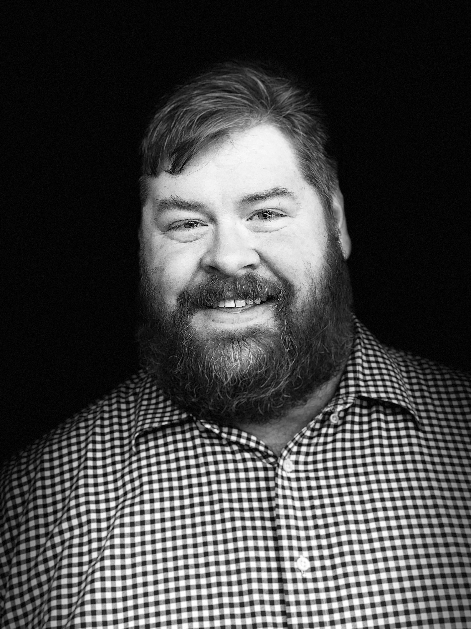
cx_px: 236
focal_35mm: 52
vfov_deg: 36.8
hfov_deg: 28.0
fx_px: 943
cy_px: 314
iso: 250
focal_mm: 6
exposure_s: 1/60
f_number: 2.4
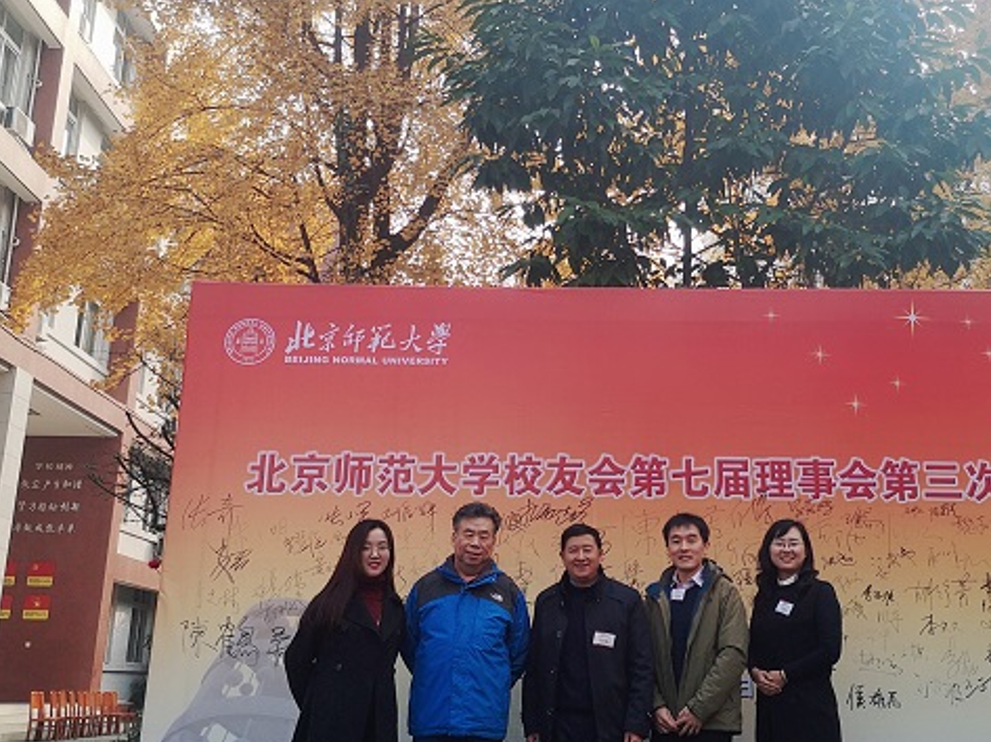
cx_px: 580
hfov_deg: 46.6
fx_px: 1144
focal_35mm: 40
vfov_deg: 35.9
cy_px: 383
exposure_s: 1/1050
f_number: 1.8
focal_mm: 3.95
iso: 50
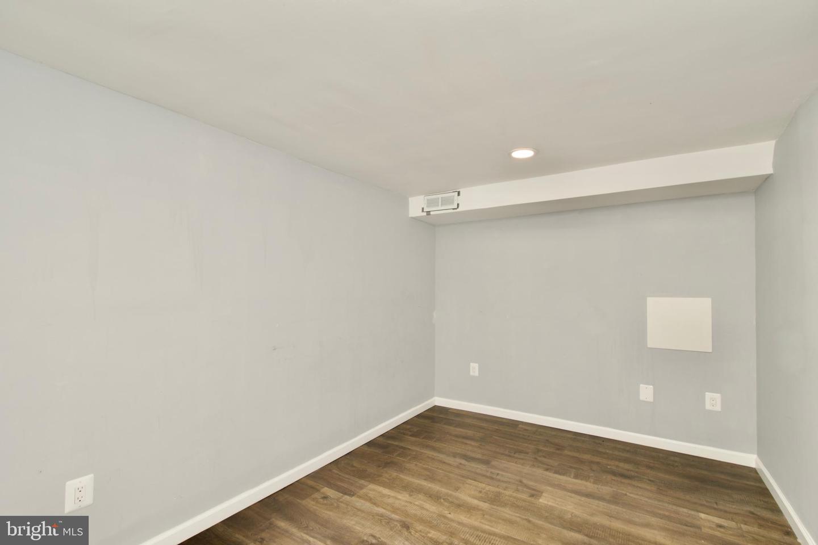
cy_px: 272
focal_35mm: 15
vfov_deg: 77.3
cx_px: 409
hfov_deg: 100.4
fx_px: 341
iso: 320
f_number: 7.1
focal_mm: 10
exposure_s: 1/125
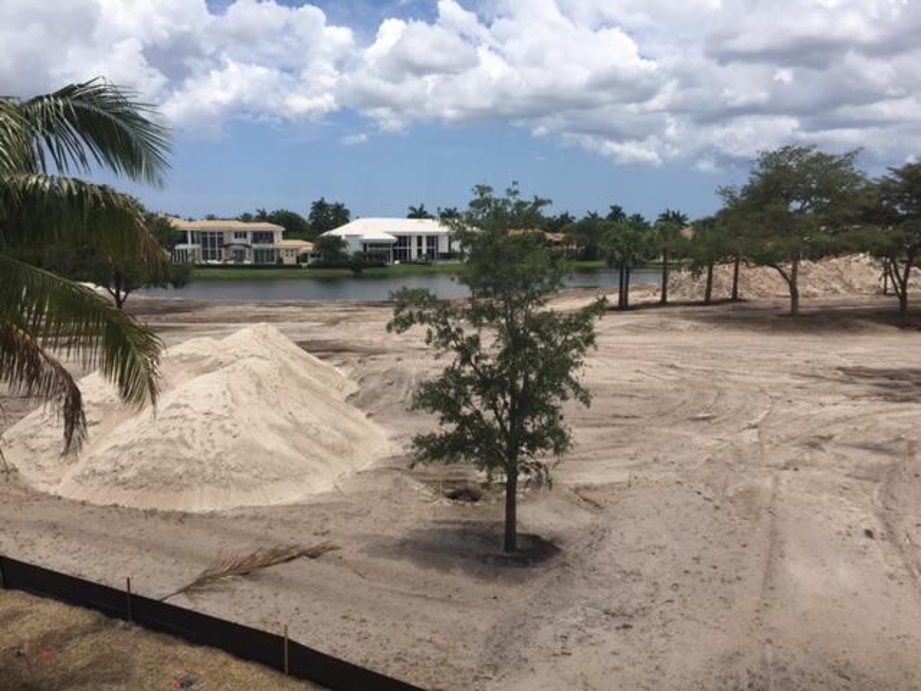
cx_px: 460
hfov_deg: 61.7
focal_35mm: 29
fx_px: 772
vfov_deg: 48.2
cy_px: 346
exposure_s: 1/3968
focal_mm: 4.15
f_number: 2.2
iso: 32
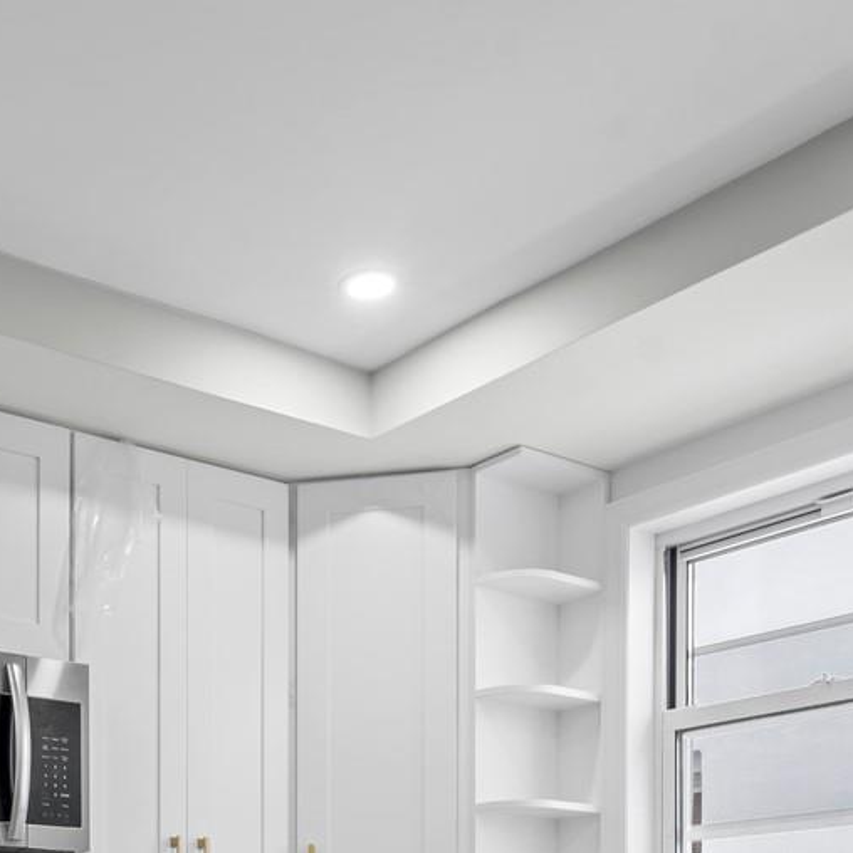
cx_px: 109
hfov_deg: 33.7
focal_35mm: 48
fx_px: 1338
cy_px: 998
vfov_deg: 30.5
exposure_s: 1/3
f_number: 10
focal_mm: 14
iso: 200
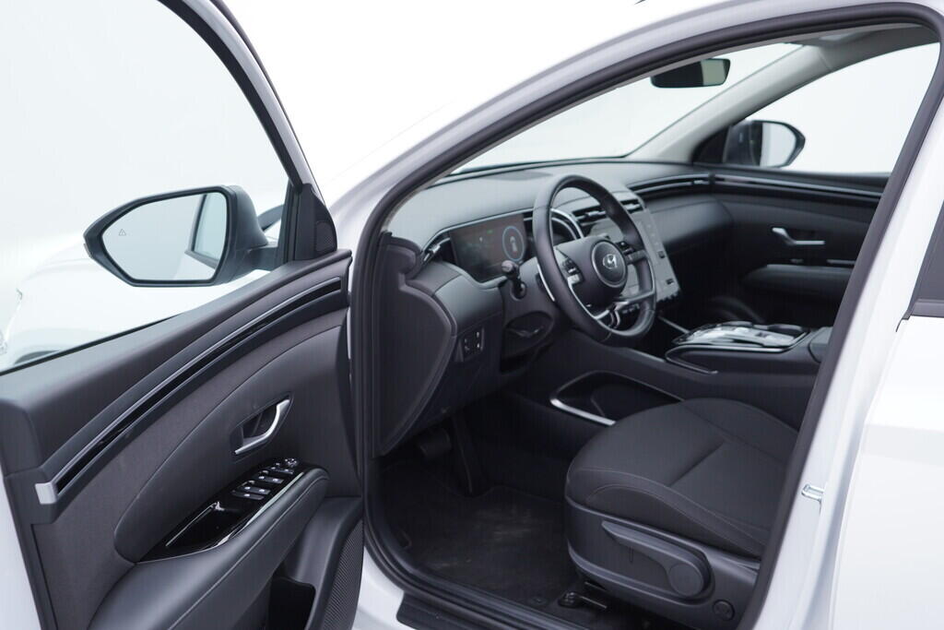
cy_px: 315
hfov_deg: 53.1
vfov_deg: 36.9
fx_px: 944
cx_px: 472
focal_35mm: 36
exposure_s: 1/50
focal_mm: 24
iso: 125
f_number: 3.2
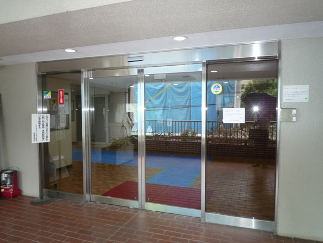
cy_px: 124
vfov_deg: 53.1
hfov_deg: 67.3
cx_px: 159
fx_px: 243
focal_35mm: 26
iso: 200
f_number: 2.8
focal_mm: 4.4
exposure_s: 1/30
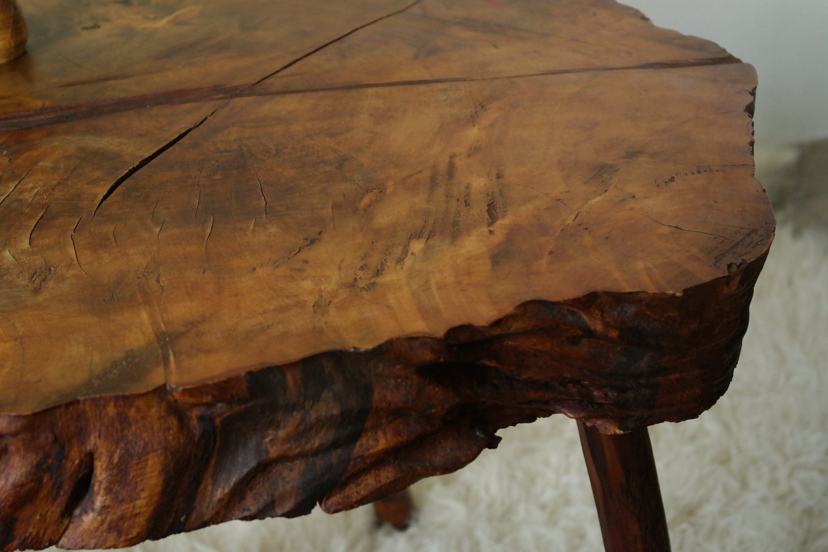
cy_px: 276
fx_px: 1587
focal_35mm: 69
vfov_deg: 19.7
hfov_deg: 29.2
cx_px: 414
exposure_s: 1/30
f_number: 5.6
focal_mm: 45
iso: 1600
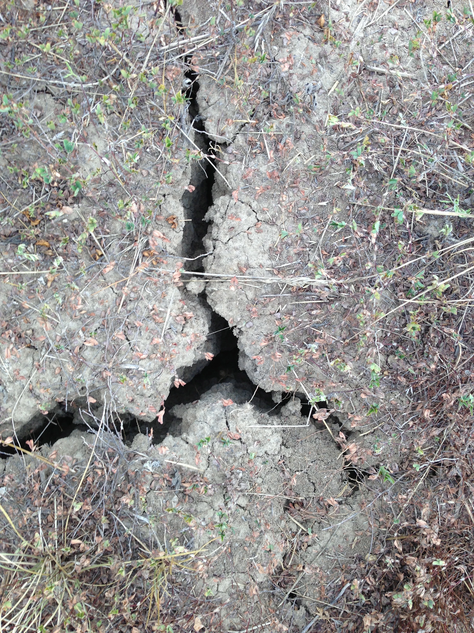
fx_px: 602
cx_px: 237
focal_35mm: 33
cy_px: 316
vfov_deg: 55.4
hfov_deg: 42.9
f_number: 2.4
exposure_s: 1/136
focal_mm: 4.13
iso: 50
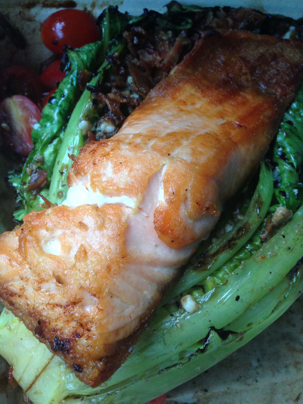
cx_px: 152
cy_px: 202
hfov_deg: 42.9
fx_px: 385
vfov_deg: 55.4
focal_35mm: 33
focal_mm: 4.12
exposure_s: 1/20
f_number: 2.4
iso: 160
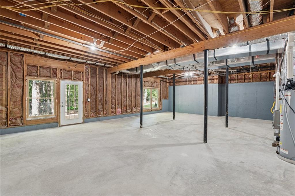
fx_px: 131
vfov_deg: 73.7
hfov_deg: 96.8
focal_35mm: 16
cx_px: 148
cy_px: 98
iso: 800
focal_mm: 16
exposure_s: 1/5
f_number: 8
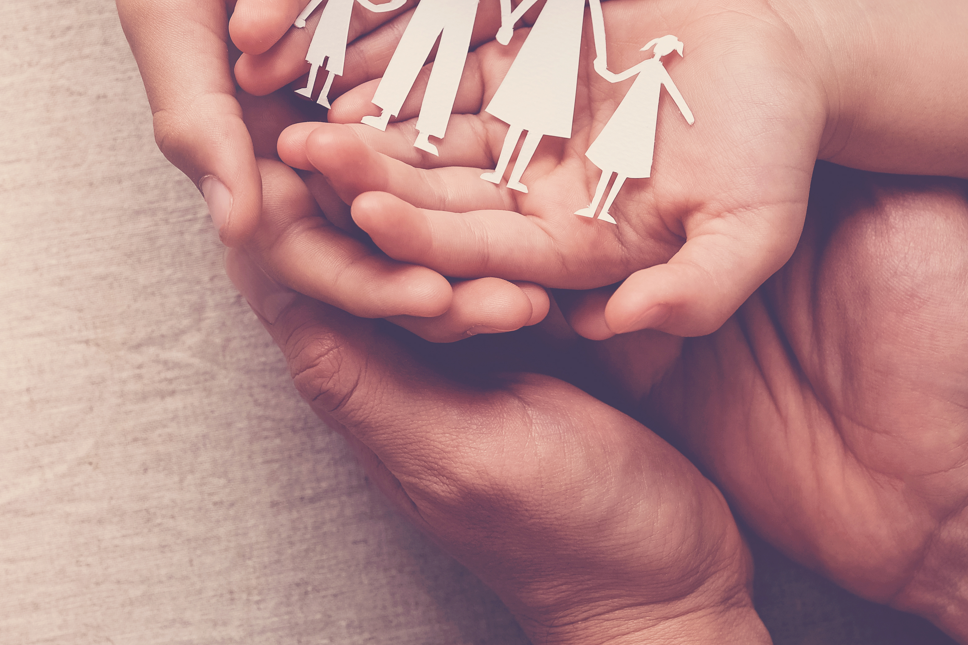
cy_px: 225
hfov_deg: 30.3
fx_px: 1775
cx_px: 327
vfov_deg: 20.6
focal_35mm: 66
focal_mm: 23.4
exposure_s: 1/140
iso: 250
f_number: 4
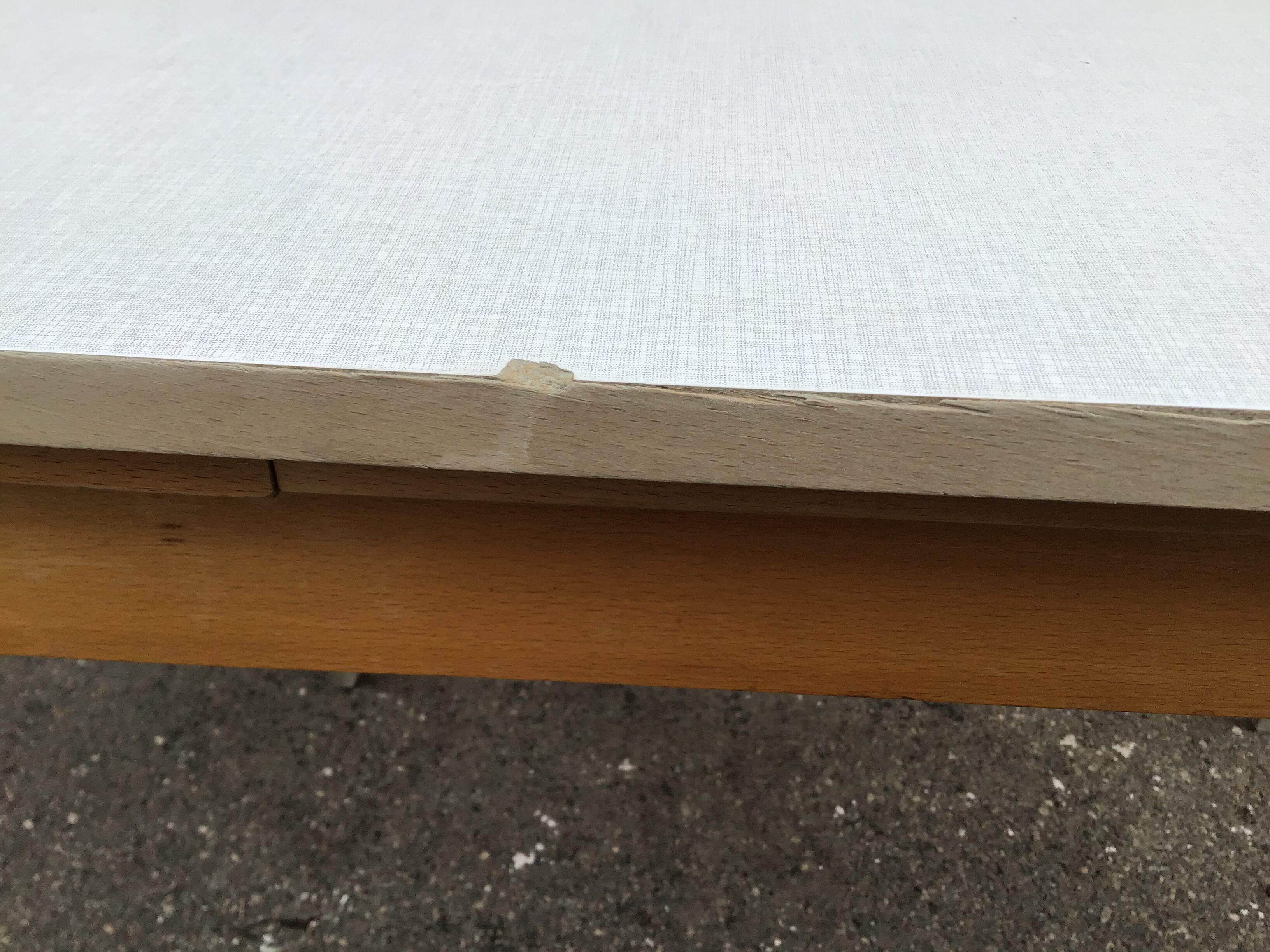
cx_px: 635
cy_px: 476
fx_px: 1137
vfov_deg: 45.4
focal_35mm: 31
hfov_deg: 58.4
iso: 25
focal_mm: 3.3
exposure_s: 1/208
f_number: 2.4
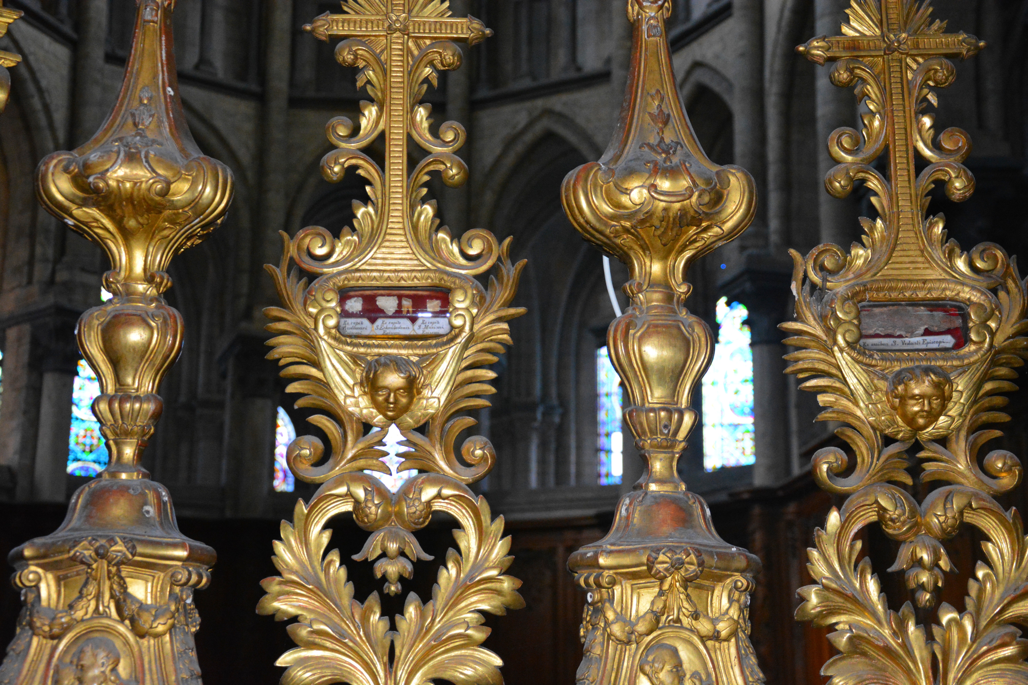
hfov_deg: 38.9
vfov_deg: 26.5
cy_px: 342
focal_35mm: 51
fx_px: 1456
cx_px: 514
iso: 3200
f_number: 4.2
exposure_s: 1/60
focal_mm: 34
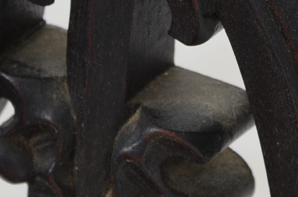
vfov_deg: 3.2
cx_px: 244
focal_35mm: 426
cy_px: -160
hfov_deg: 4.8
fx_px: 3519
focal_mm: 70
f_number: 6.3
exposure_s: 1/80
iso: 160
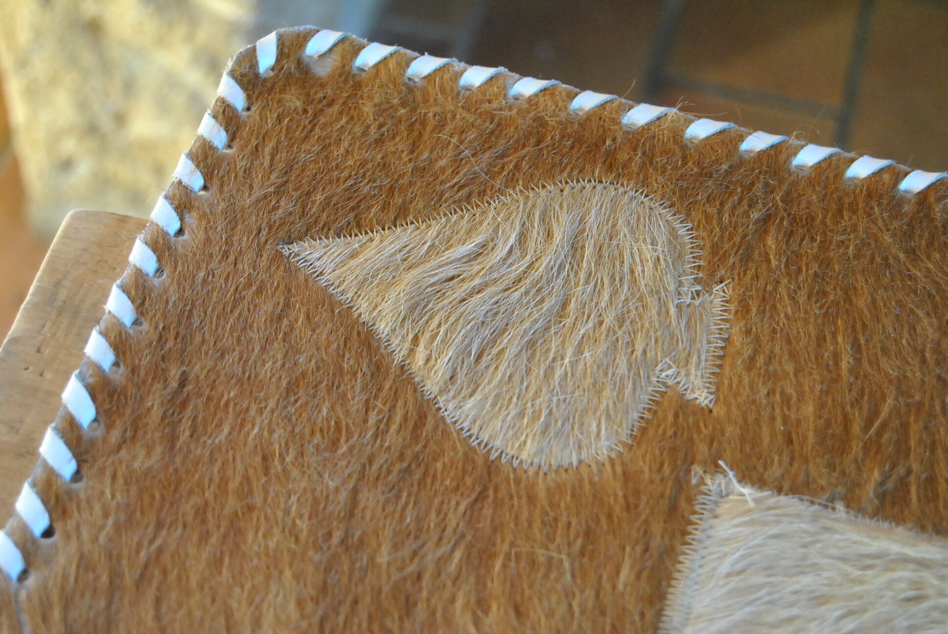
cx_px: 474
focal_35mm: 78
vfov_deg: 17.5
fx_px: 2056
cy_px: 317
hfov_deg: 26.0
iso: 1400
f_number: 5.6
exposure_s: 1/30
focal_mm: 52
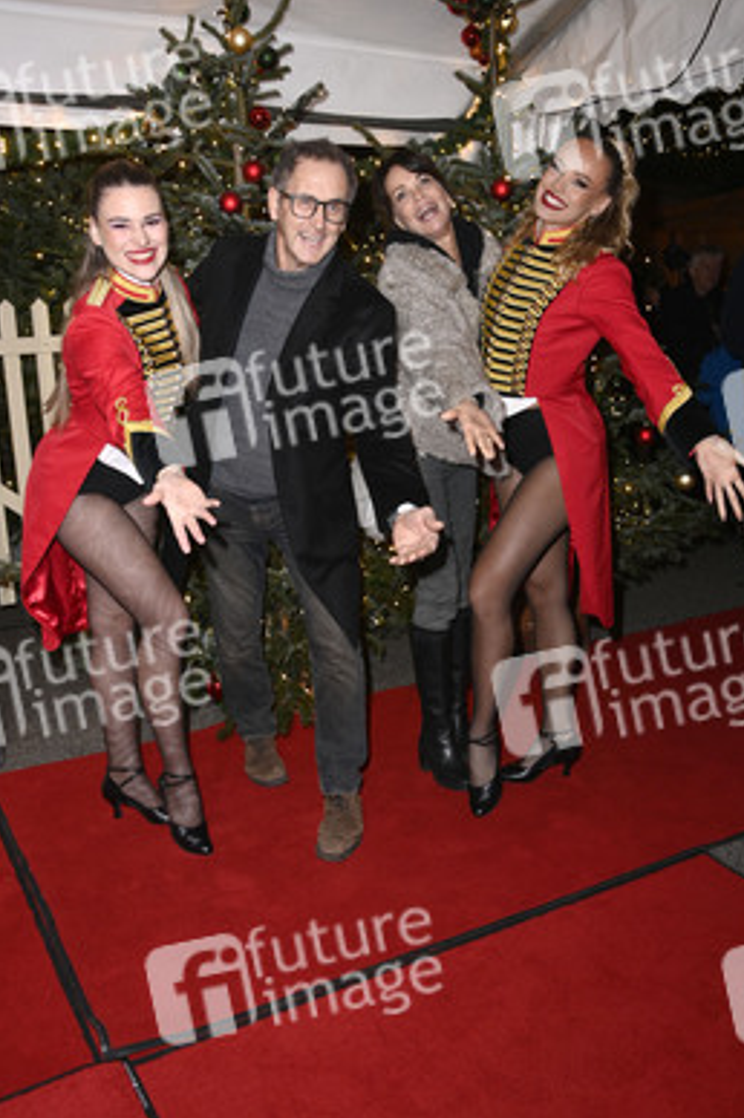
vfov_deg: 57.3
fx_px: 1025
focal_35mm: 33
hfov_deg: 39.9
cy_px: 545
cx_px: 378
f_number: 5.6
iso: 1250
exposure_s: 1/250
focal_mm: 32
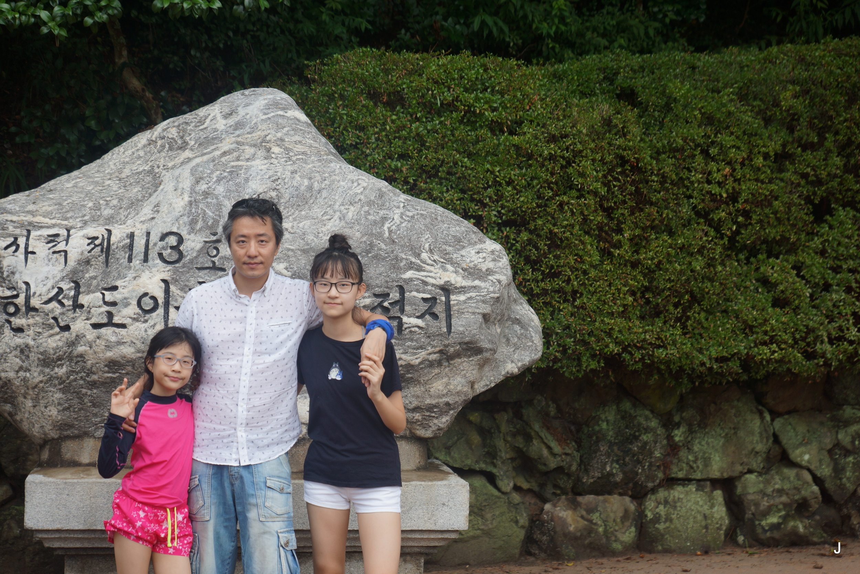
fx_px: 1792
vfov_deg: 18.2
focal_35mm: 75
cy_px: 287
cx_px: 430
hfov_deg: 27.0
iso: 100
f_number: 2.8
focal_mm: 50
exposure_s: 1/500
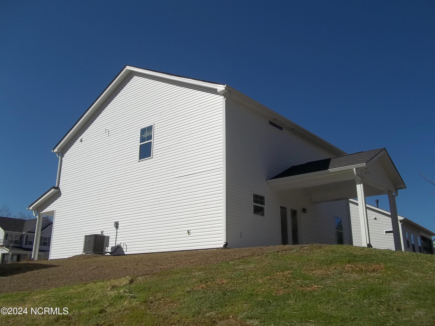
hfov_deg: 56.8
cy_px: 163
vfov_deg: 44.2
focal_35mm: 32
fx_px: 402
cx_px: 218
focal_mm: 5.7
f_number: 8.8
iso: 64
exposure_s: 1/400
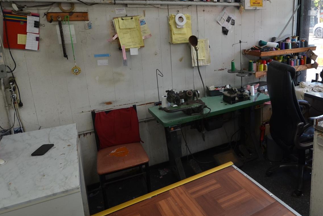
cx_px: 223
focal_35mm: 27
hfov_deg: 65.1
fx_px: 242
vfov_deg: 47.4
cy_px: 78
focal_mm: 10
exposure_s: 1/125
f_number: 5.6
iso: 280
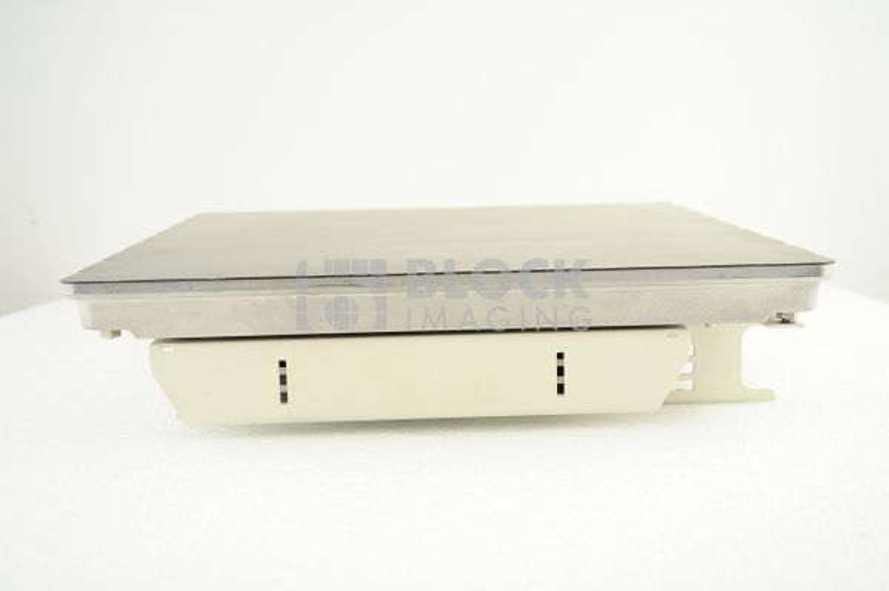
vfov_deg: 26.9
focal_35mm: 50
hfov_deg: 39.6
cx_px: 444
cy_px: 296
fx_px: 1234
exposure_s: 1/100
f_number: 6.3
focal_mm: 50
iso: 800
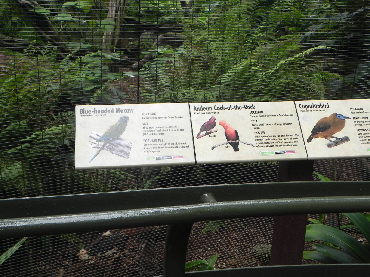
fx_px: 438
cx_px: 185
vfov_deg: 35.1
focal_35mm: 41
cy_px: 138
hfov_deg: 45.8
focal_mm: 7.3
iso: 160
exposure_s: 1/145
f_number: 4
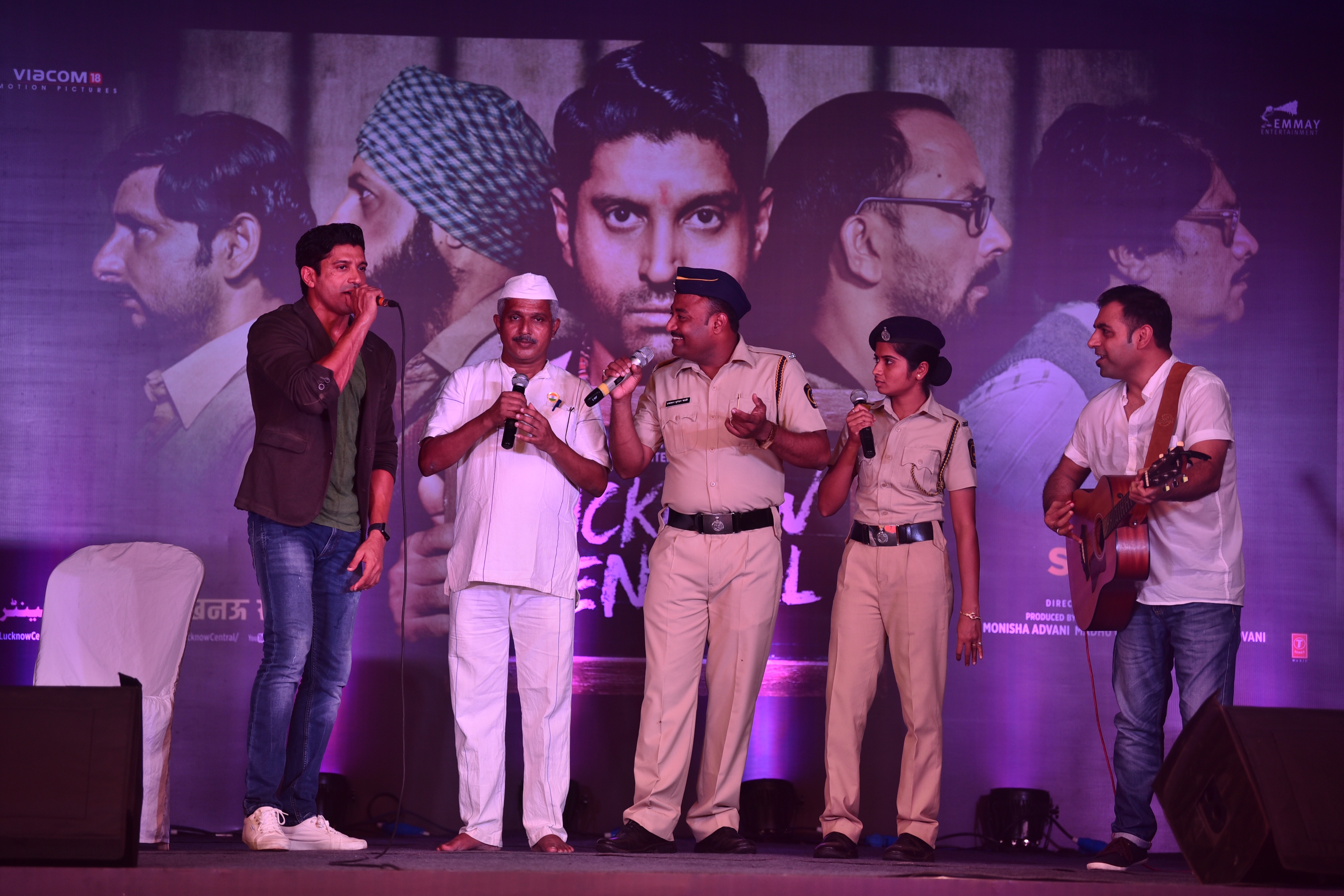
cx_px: 672
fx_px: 5600
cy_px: 448
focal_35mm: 150
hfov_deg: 13.7
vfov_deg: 9.1
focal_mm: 150
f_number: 2.8
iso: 400
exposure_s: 1/250
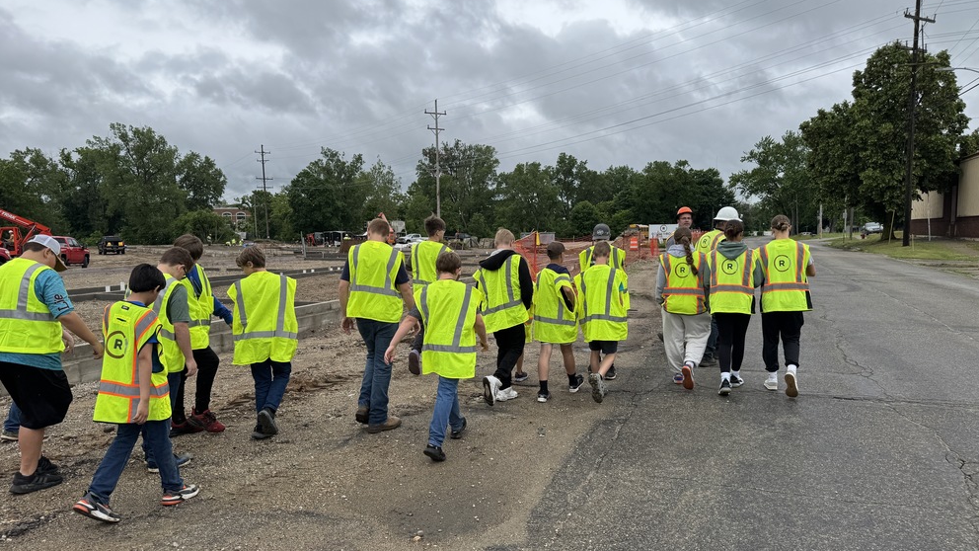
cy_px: 301
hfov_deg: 69.9
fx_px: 701
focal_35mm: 27
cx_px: 488
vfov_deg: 42.8
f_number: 1.78
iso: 80
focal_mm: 6.76
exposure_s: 1/3413
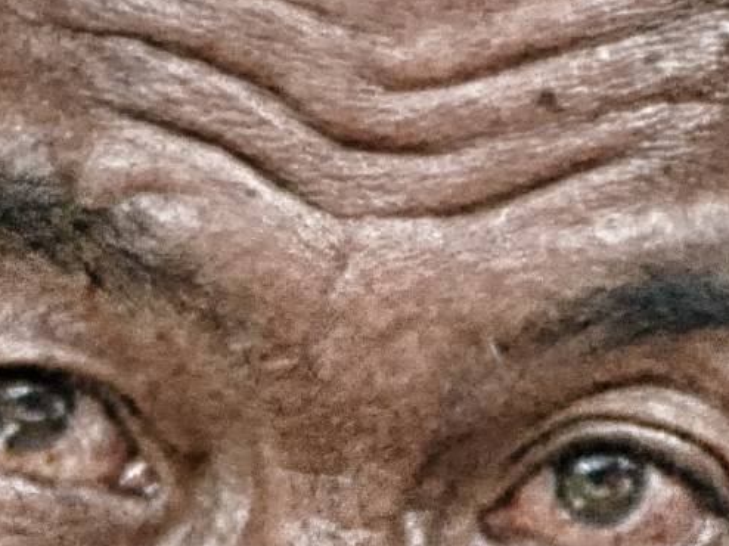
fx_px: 42393
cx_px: 345
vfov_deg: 0.7
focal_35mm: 2014
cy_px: 548
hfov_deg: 1.0
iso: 2000
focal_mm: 240
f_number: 5
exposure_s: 1/2000
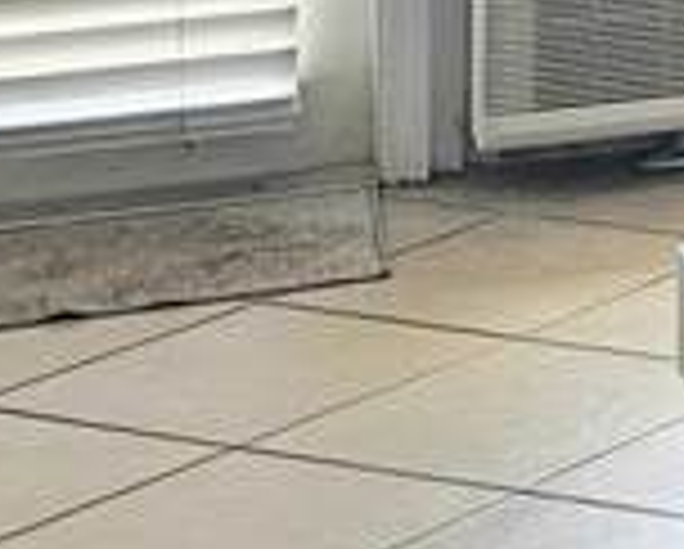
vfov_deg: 7.7
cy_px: -738
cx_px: 2520
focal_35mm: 189
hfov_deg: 7.7
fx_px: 3831
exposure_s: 1/120
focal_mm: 6.3
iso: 80
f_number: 1.7
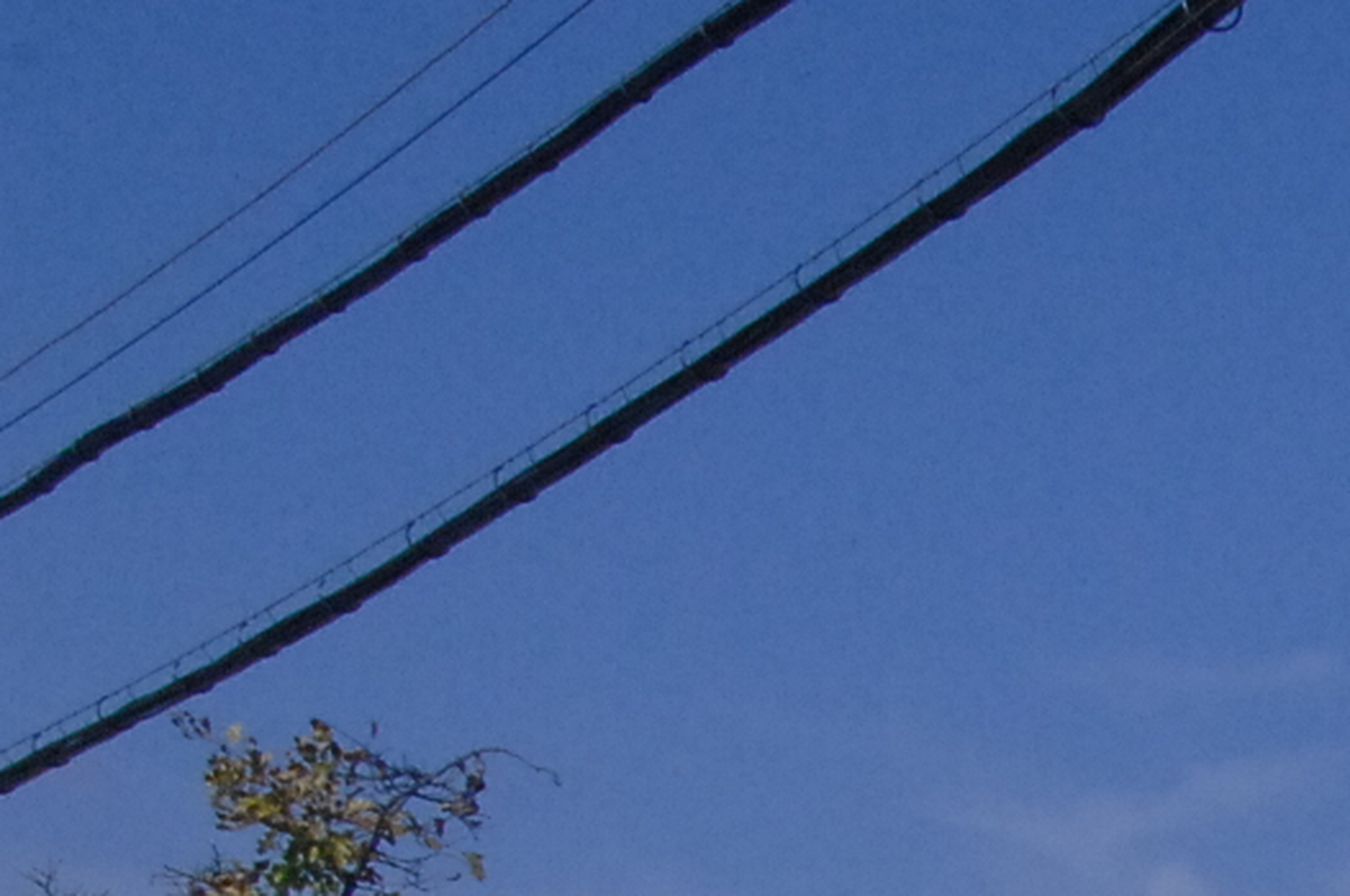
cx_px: 2618
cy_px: 1700
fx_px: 5953
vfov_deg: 8.2
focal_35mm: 159
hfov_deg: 11.7
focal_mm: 26
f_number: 15
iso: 800
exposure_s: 1/800
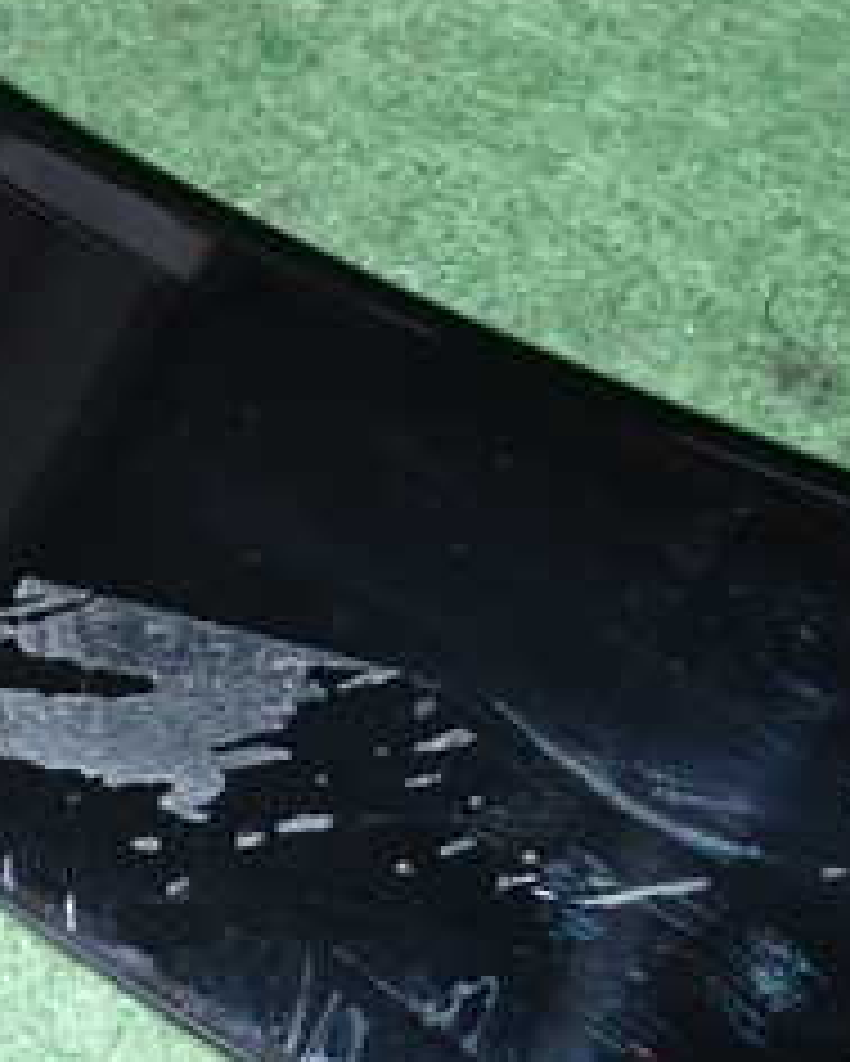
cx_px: 171
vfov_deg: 30.4
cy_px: 405
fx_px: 1948
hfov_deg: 24.2
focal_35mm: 62
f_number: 5.6
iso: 200
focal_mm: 4.5
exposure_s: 1/30
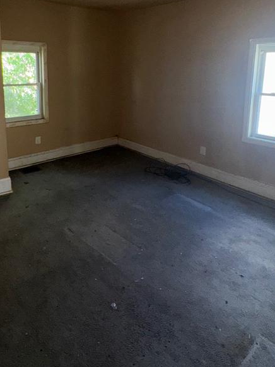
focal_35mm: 26
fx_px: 276
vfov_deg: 65.0
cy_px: 114
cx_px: 93
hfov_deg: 52.1
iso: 80
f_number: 2.2
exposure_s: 1/88
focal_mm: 2.22
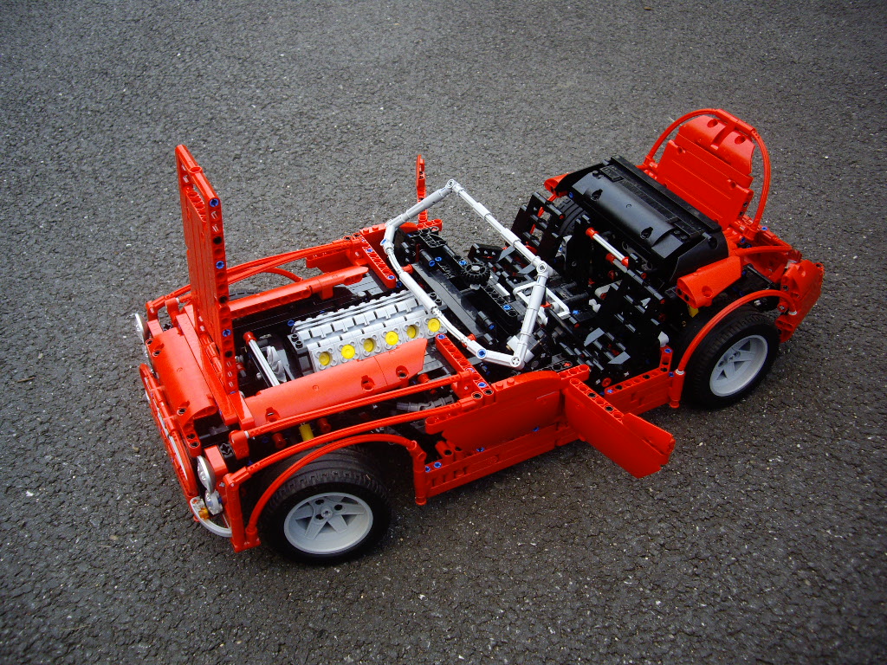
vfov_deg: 37.7
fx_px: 974
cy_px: 332
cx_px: 444
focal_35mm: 38
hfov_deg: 49.0
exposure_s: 1/60
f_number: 2.8
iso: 200
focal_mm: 7.9
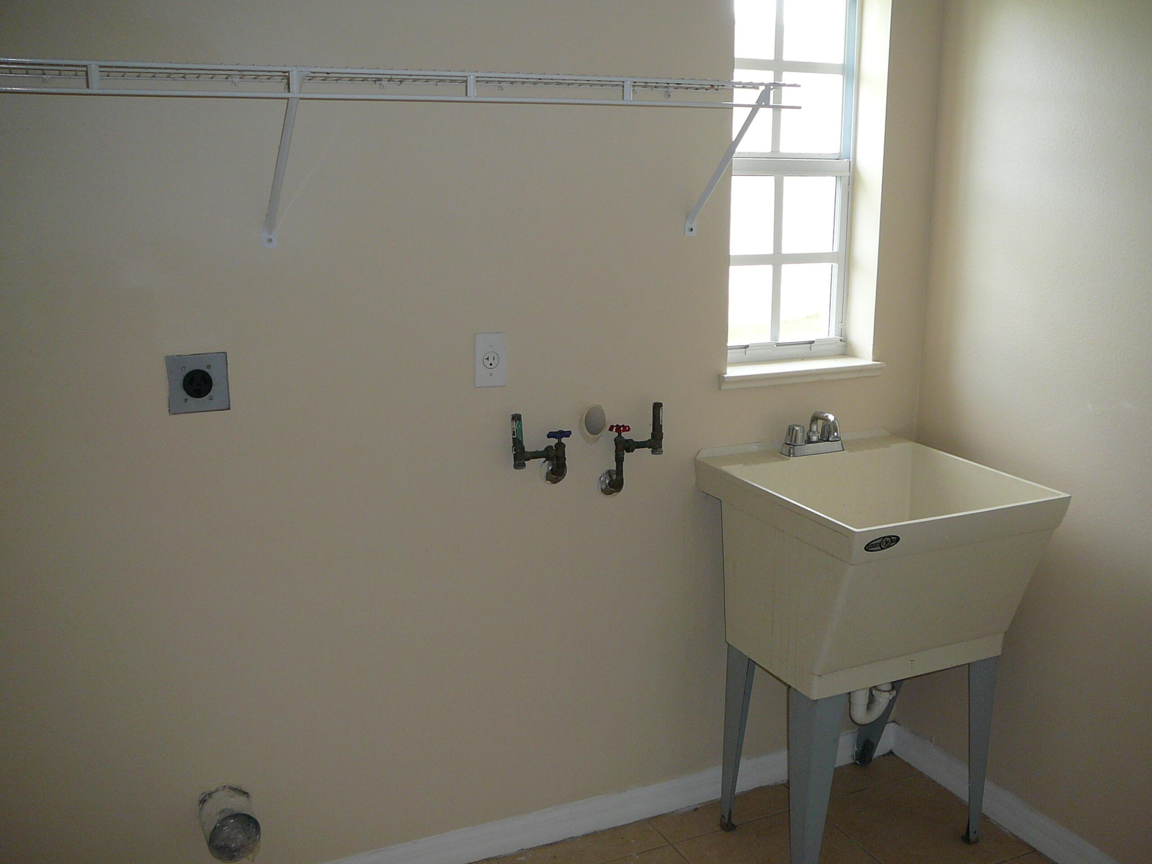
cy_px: 432
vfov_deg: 40.7
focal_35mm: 35
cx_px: 576
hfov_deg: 52.6
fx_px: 1165
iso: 100
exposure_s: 1/30
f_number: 2.8
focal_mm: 5.2
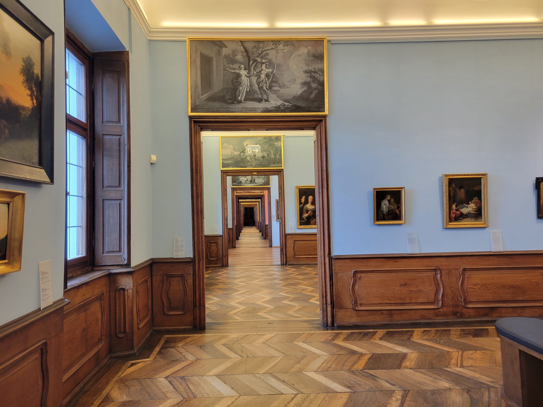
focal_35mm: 26
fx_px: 408
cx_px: 272
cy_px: 204
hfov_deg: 67.3
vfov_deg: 53.1
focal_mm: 5.4
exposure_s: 1/50
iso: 200
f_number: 1.8
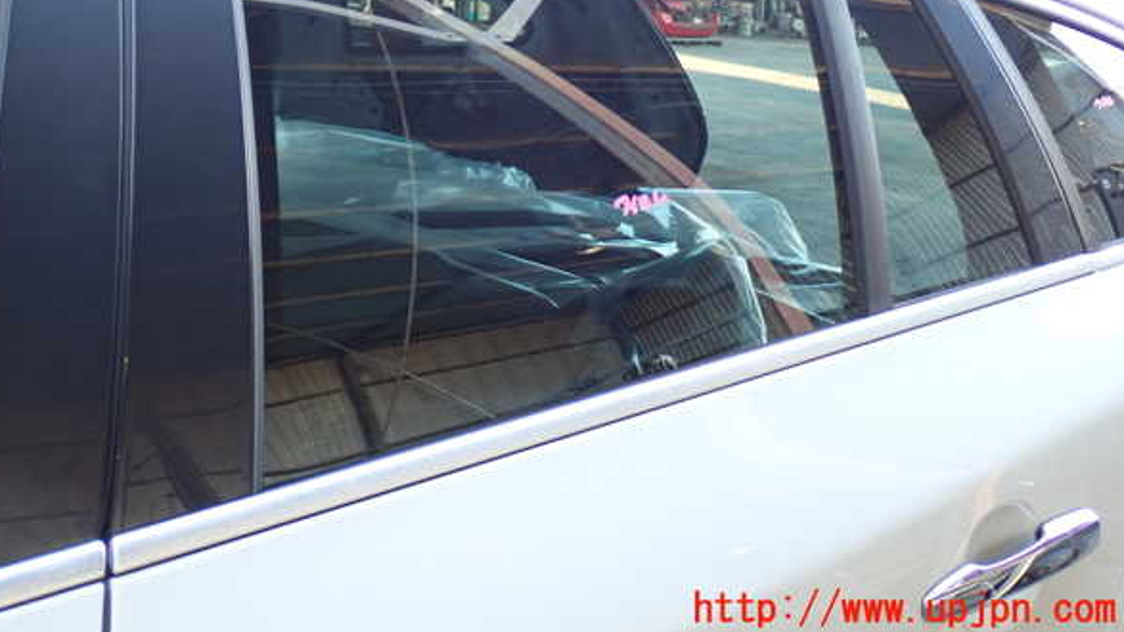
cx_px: 551
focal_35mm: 49
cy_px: 203
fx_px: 1460
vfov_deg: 24.3
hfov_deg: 42.1
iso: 250
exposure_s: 1/40
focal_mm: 7.84
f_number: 2.9
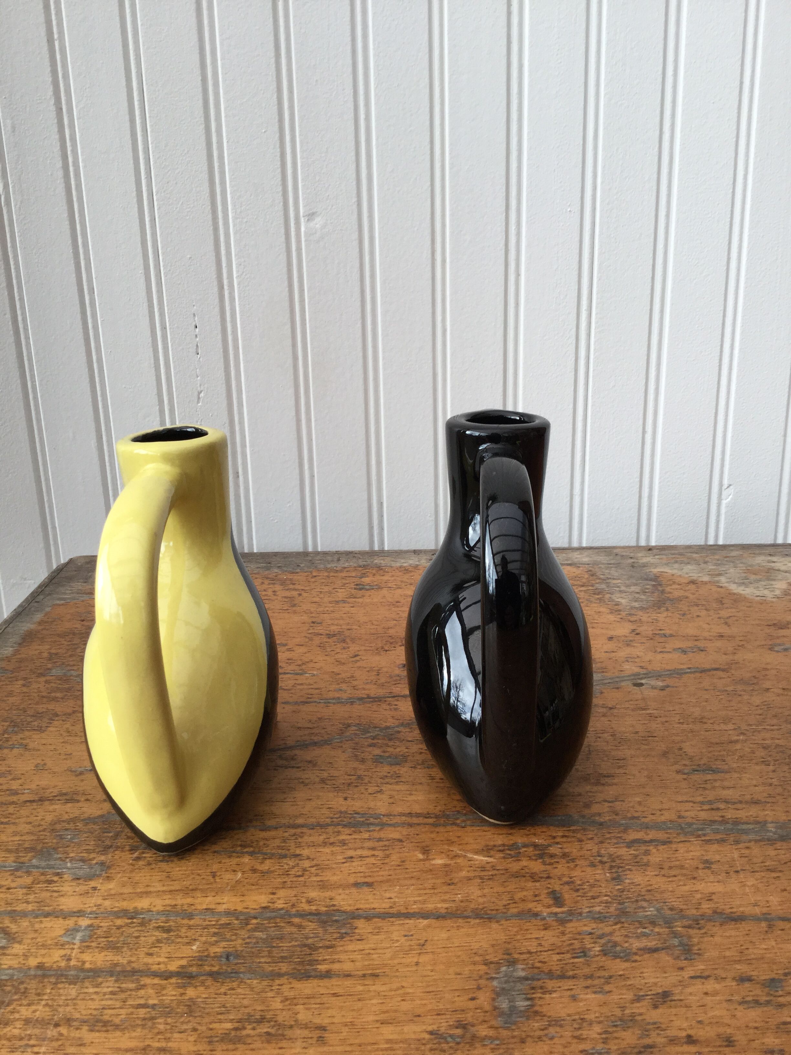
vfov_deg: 58.4
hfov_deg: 45.4
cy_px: 528
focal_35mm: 31
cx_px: 396
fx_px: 944
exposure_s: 1/100
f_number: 2.4
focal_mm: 3.3
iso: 50
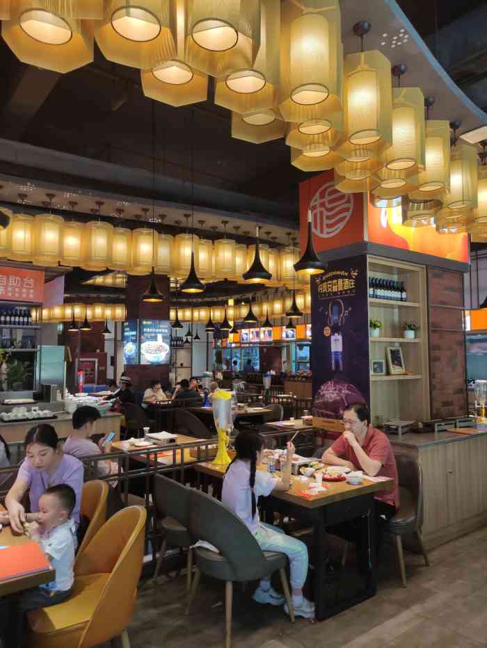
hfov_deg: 54.9
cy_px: 324
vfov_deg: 69.4
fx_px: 469
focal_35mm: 25
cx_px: 244
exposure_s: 1/50
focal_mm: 5.43
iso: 94
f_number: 1.89
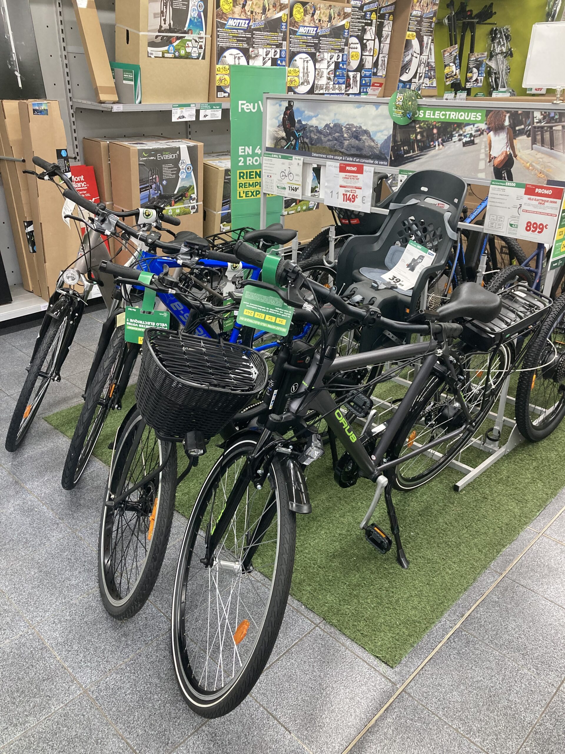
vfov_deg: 63.4
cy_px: 377
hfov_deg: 49.7
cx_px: 282
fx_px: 609
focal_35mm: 28
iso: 160
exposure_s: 1/50
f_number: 1.8
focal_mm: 3.99
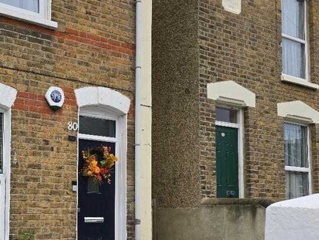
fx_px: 396
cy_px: 186
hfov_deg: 41.7
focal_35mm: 43
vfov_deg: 32.8
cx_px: 57
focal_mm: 6.3
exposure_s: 1/120
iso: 12
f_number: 1.7
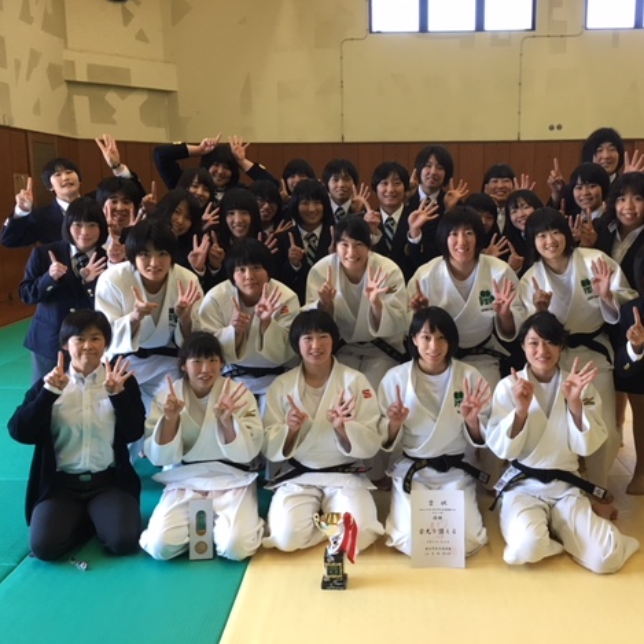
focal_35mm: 35
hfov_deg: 47.0
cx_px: 382
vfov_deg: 47.2
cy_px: 316
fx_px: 737
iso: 40
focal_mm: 4.15
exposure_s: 1/30
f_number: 2.2
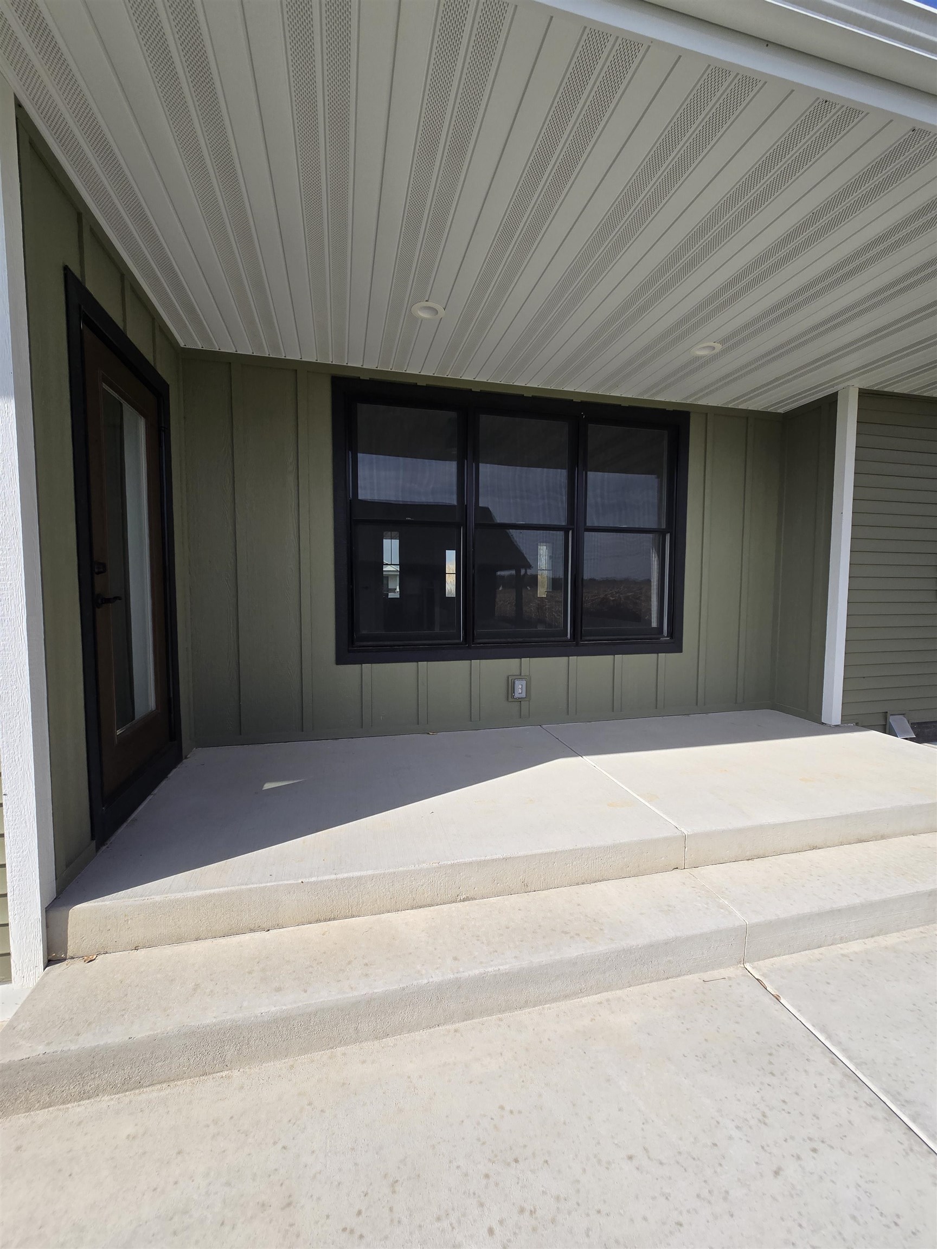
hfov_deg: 89.9
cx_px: 468
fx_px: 469
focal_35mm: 13
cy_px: 624
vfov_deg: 106.2
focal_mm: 2.2
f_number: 2.2
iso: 50
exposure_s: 1/2000
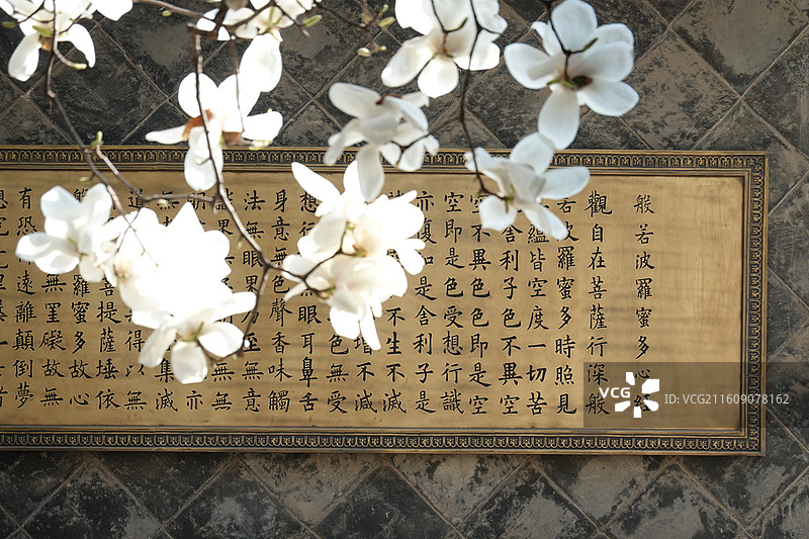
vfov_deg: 9.9
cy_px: 270
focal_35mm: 139
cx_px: 404
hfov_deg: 14.8
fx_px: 3123
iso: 160
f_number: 4.5
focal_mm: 50.65
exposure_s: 1/160
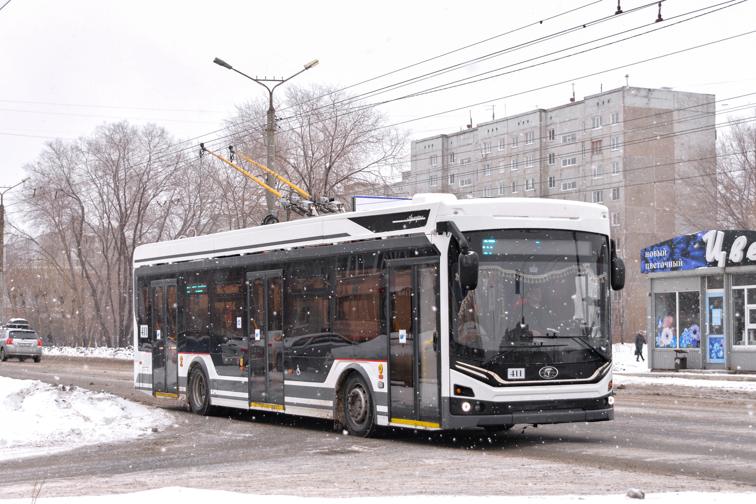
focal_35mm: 66
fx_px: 1386
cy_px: 252
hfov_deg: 30.5
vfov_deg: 20.6
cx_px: 378
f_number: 5.6
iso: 800
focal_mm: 66
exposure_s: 1/400
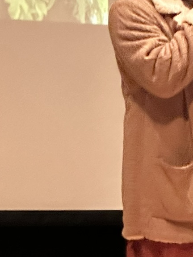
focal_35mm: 274
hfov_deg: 5.4
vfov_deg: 7.2
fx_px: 2037
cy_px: 37
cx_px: 73
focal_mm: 9
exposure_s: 1/30
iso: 1000
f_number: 2.8
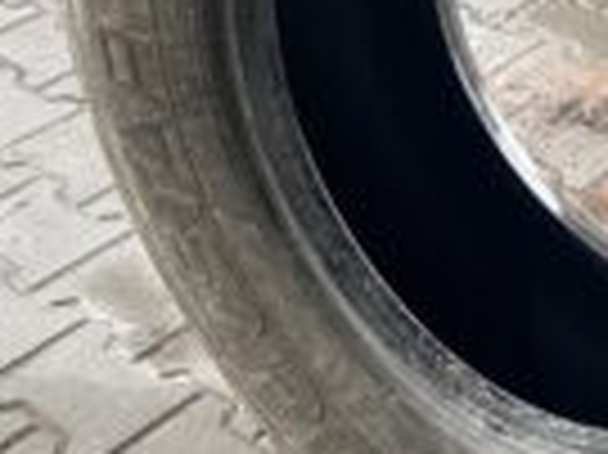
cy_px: 52
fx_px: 1457
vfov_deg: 17.5
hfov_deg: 22.6
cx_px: 613
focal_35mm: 83
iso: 80
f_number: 1.8
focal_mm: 4.25
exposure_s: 1/100
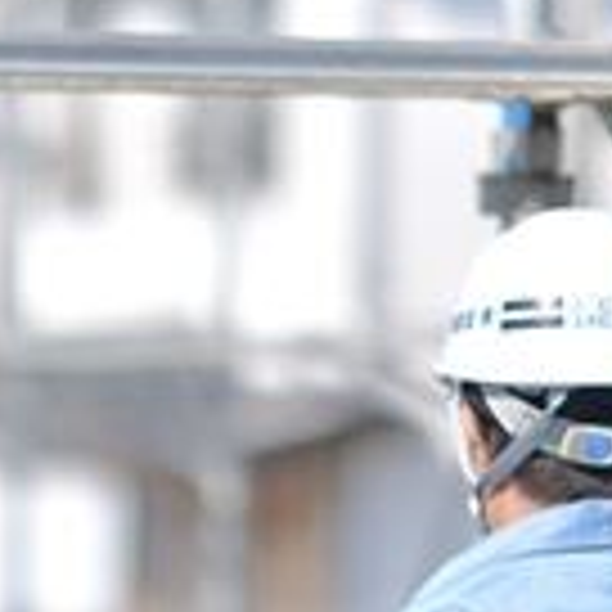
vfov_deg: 3.3
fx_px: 10461
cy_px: 952
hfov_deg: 3.3
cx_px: -405
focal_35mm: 523
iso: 100
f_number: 1.4
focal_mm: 105
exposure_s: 1/8000
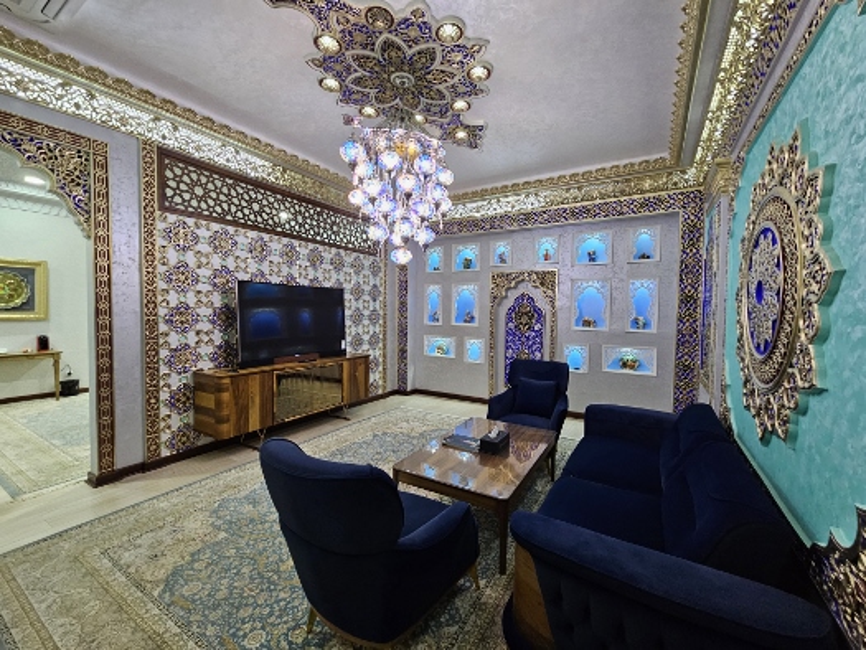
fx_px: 325
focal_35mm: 13
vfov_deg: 89.9
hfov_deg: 106.2
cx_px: 433
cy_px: 325
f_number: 2.2
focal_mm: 2.2
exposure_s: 1/33.3
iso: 320
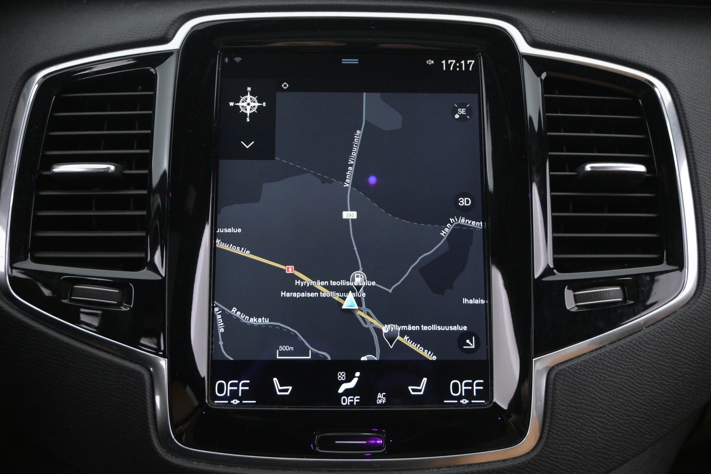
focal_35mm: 38
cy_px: 237
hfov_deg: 51.3
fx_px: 741
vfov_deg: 35.5
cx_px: 356
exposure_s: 1/40
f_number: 4.2
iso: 3200
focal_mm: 25
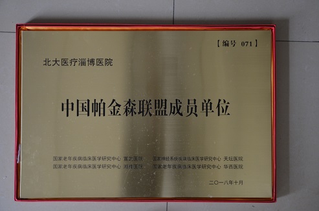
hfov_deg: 46.5
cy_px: 106
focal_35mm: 42
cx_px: 160
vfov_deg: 31.8
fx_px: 372
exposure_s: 1/30
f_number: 4.2
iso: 900
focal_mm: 28
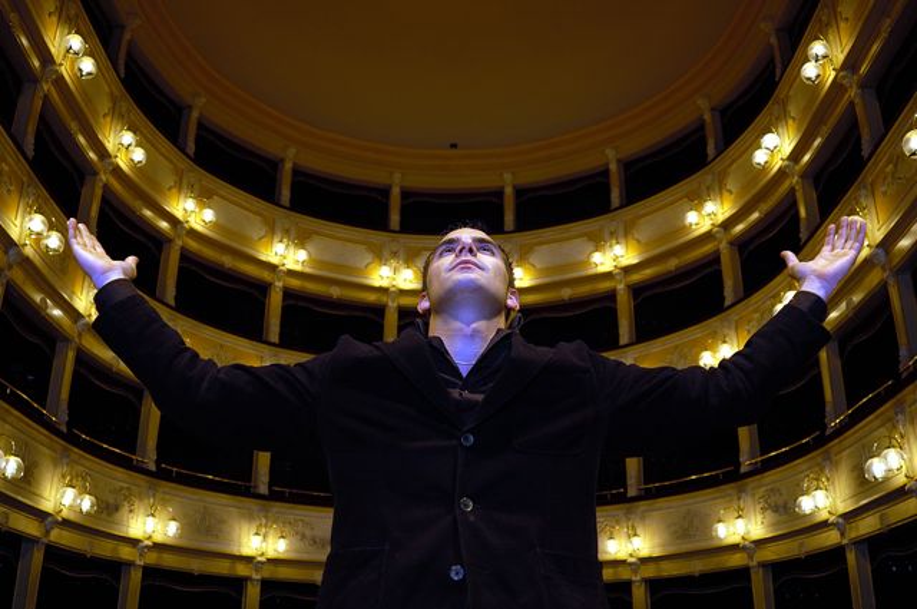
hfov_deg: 53.2
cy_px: 304
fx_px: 916
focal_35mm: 36
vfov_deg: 36.8
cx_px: 458
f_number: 4
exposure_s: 1/60
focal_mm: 24
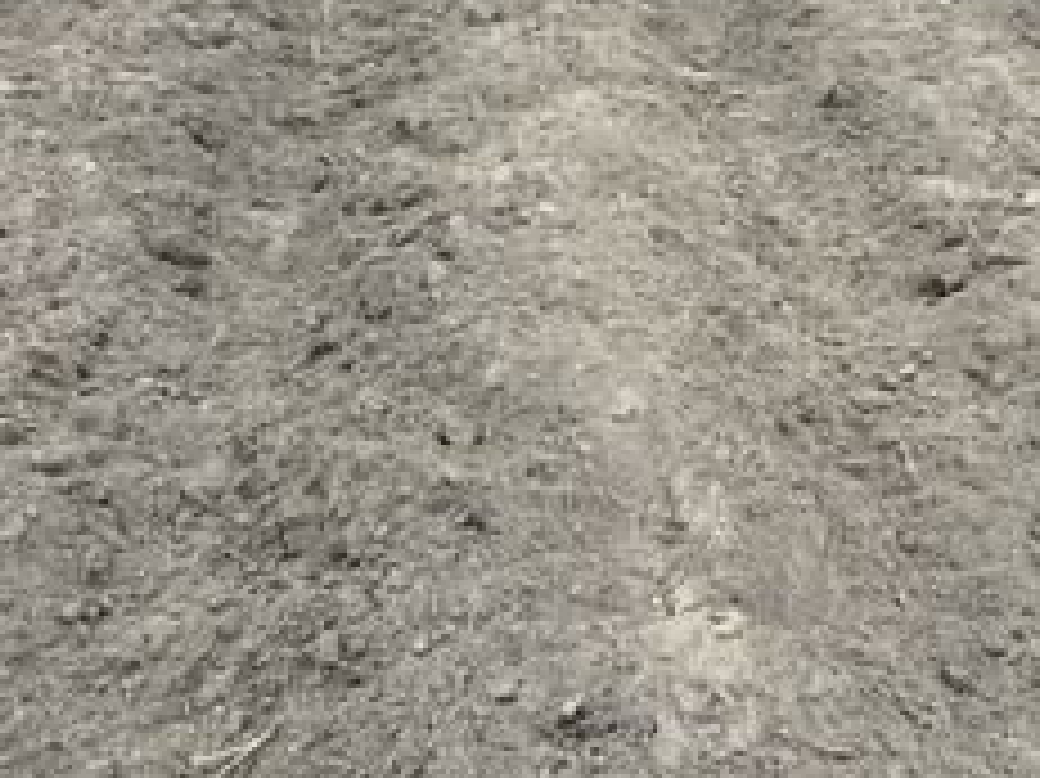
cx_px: 756
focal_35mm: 45
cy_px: 256
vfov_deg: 31.9
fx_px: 1351
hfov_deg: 41.1
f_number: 1.6
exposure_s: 1/1164
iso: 50
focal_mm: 5.96
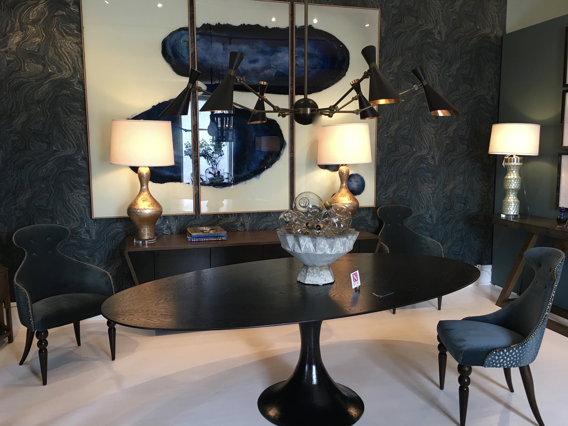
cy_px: 213
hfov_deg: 61.7
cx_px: 284
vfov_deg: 48.2
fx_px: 476
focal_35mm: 29
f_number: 2.2
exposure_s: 1/15
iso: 40
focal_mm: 4.15
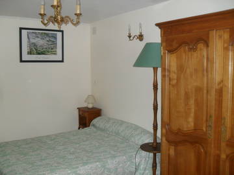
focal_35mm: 35
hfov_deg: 52.6
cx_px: 117
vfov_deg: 40.7
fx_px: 237
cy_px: 88
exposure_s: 1/45
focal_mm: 6.2
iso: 200
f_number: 2.8
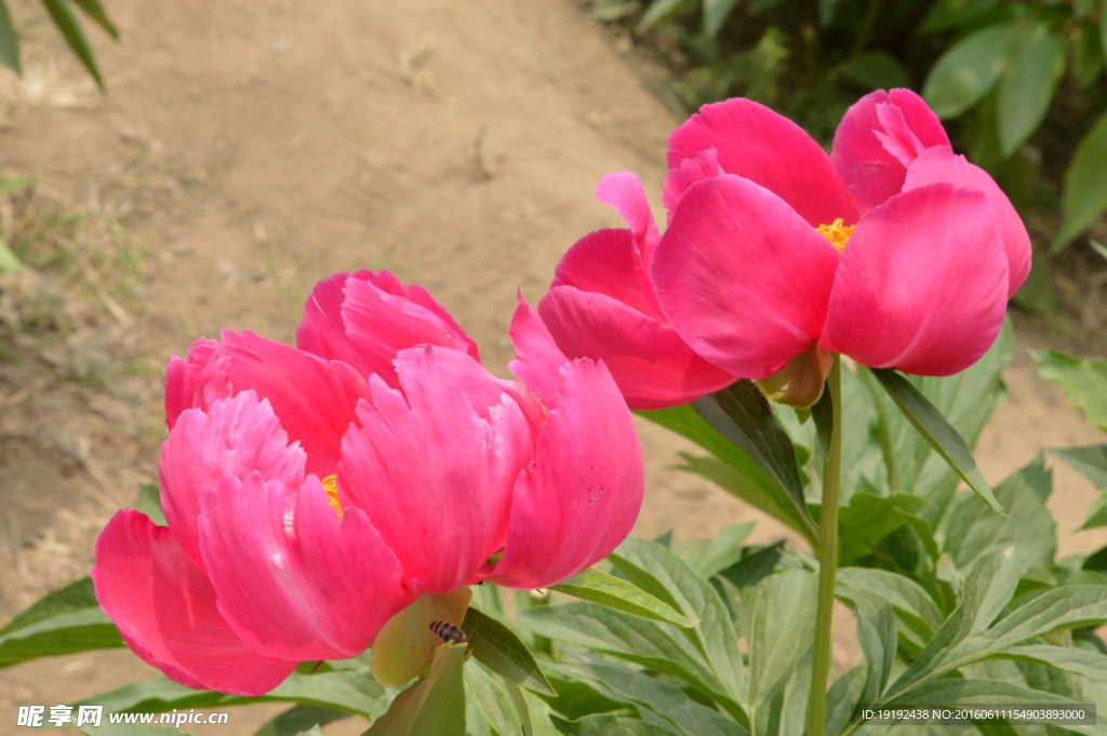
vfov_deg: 11.4
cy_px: 368
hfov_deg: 17.1
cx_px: 554
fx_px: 3687
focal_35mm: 120
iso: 640
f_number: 18
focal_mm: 80
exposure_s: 1/250
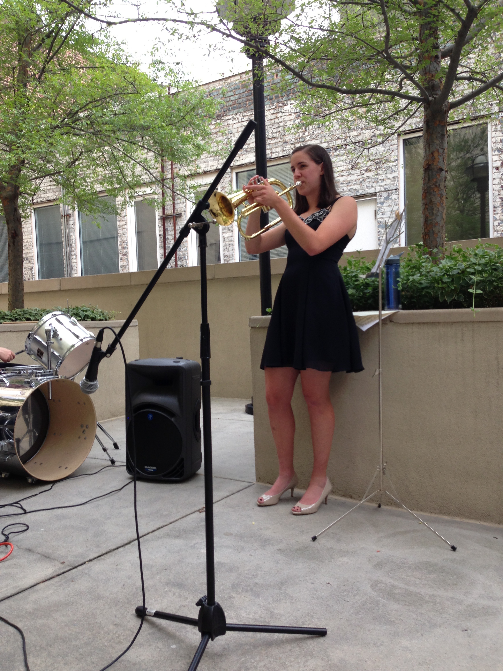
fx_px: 639
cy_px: 336
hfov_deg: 42.9
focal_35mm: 33
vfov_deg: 55.4
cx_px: 252
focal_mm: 4.13
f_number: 2.4
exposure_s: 1/30
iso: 50
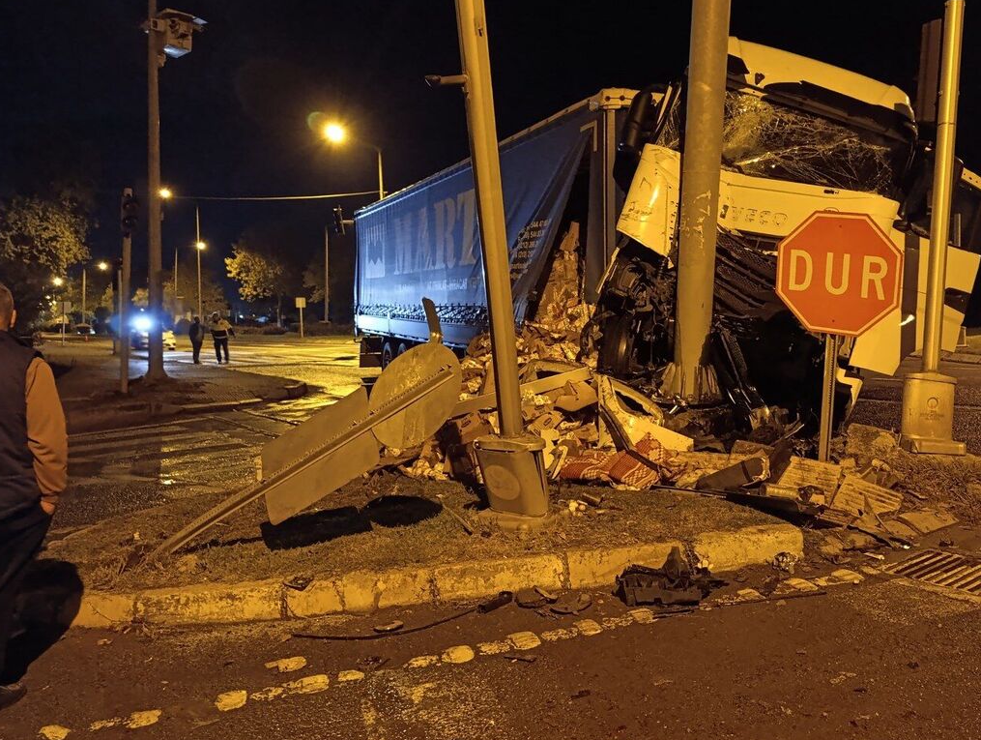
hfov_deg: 60.8
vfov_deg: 48.2
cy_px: 317
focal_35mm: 29
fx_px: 823
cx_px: 611
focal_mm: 6.14
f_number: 1.6
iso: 8000
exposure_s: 1/25
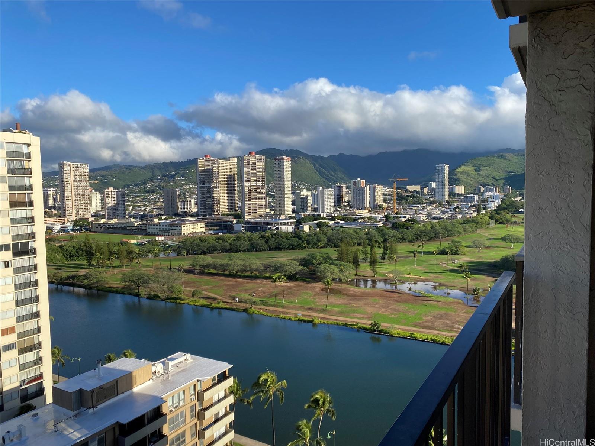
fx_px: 447
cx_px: 298
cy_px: 223
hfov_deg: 67.3
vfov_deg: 53.1
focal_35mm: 26
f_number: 1.8
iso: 32
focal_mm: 4.25
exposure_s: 1/2183
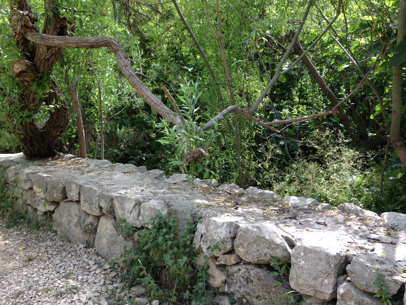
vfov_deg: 42.9
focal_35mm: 33
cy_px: 152
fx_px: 387
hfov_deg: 55.4
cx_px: 203
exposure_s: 1/197
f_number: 2.4
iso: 50
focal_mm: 4.12
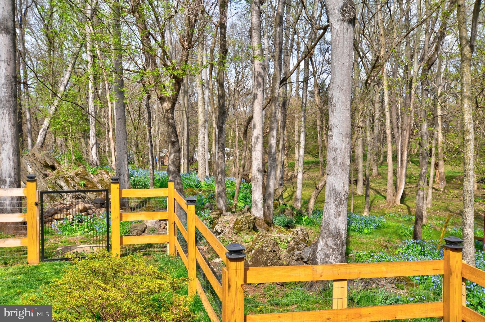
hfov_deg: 53.2
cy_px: 161
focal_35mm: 36
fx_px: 484
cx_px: 242
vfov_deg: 36.8
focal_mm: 24
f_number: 11
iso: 400
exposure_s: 1/250
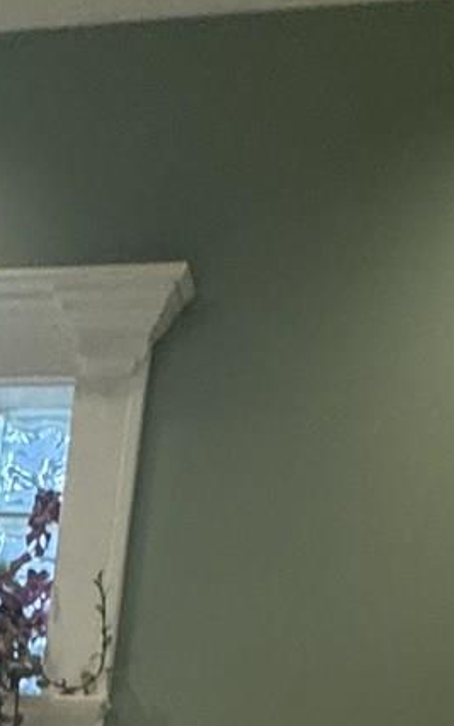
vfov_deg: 18.4
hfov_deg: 15.6
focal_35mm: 80
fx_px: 1583
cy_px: 1399
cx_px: -129
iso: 200
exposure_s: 1/60
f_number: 2.2
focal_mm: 2.22
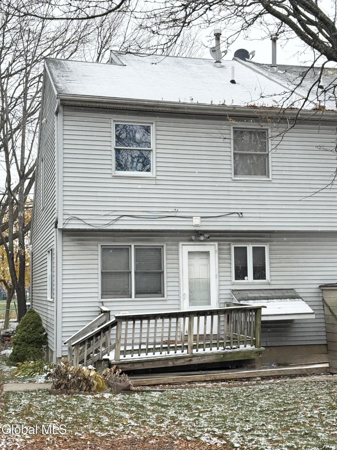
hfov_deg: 30.3
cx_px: 168
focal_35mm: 48
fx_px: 623
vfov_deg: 39.7
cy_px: 225
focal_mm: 6.76
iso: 64
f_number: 1.78
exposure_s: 1/1094
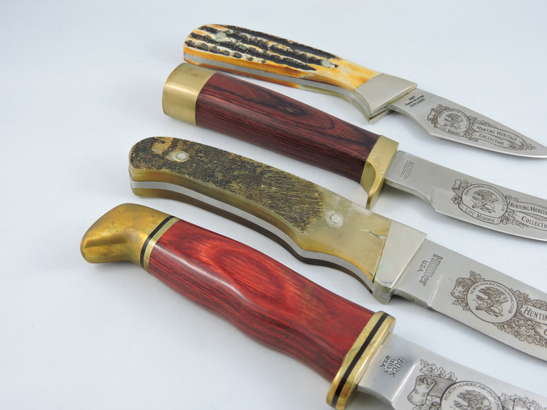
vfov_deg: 28.5
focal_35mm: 51
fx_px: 806
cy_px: 203
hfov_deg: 37.5
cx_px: 271
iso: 110
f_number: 4
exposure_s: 1/30
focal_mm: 9
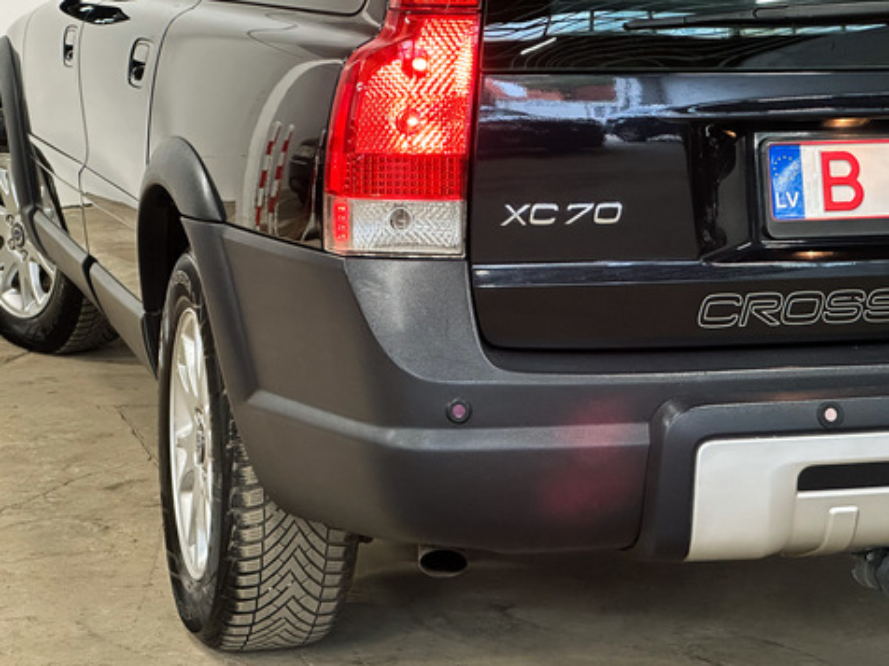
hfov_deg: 20.2
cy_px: 282
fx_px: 2491
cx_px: 497
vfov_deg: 15.2
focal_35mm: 97
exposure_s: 1/35
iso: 640
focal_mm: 9
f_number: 2.8
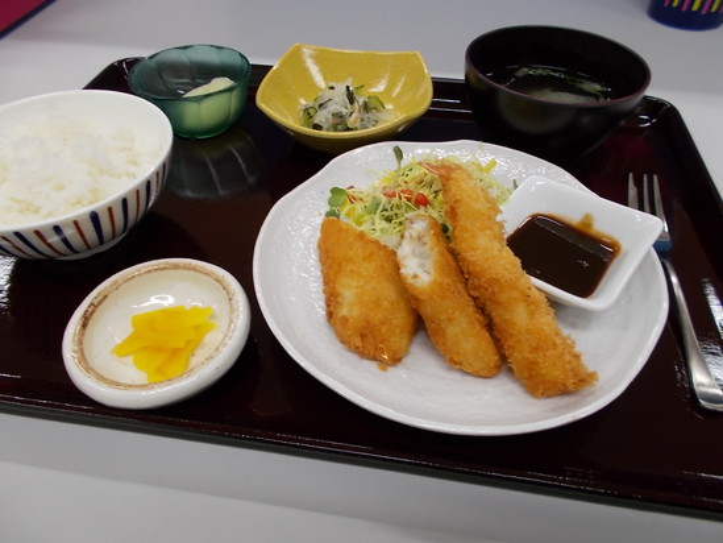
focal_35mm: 26
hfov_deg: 67.3
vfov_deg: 53.1
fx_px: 543
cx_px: 362
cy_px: 272
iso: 80
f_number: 3.2
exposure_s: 1/25
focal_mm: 4.6
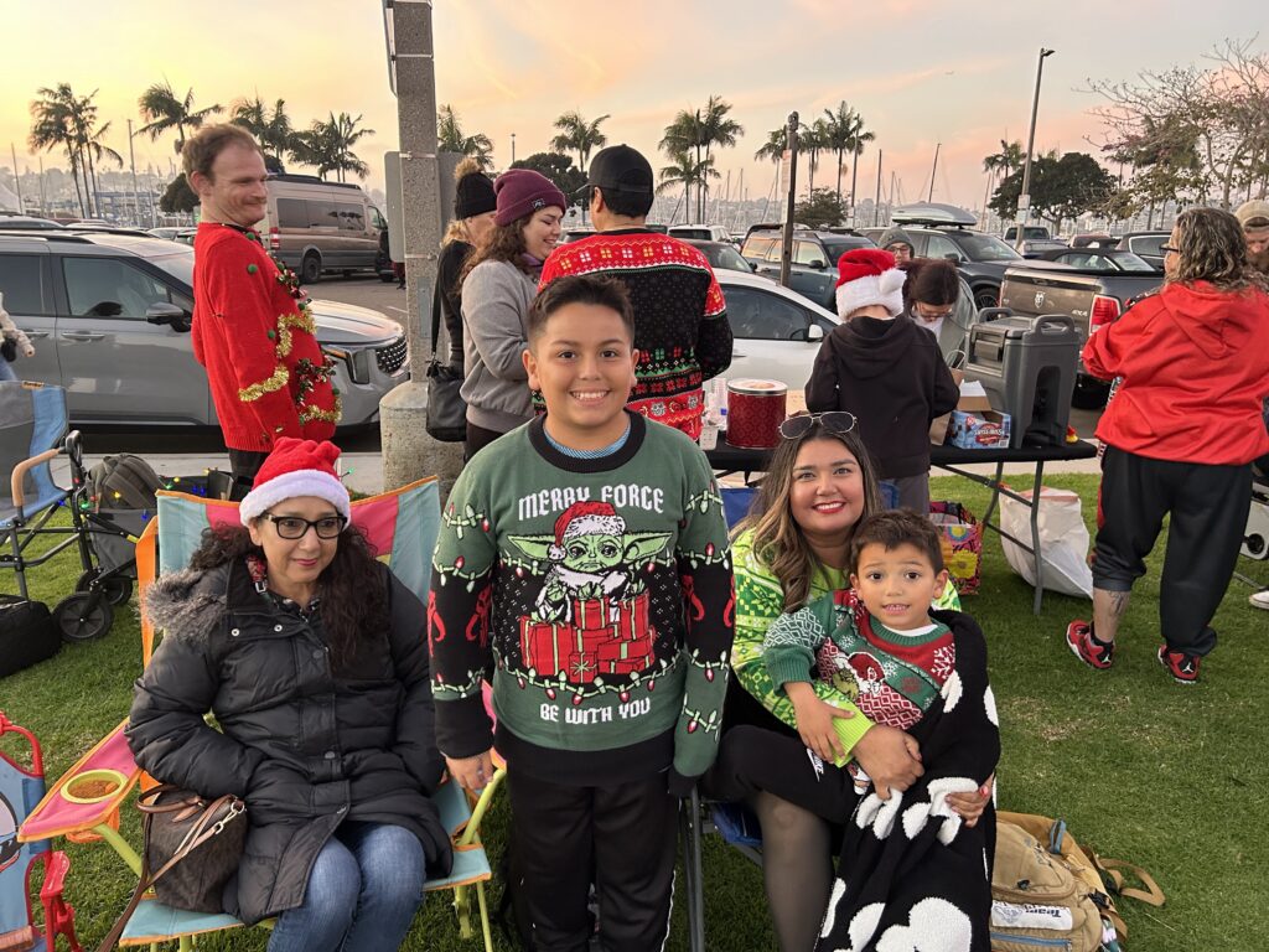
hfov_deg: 67.3
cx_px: 634
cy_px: 476
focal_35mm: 26
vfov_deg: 53.1
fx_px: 953
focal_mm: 5.7
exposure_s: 1/60
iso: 250
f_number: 1.5
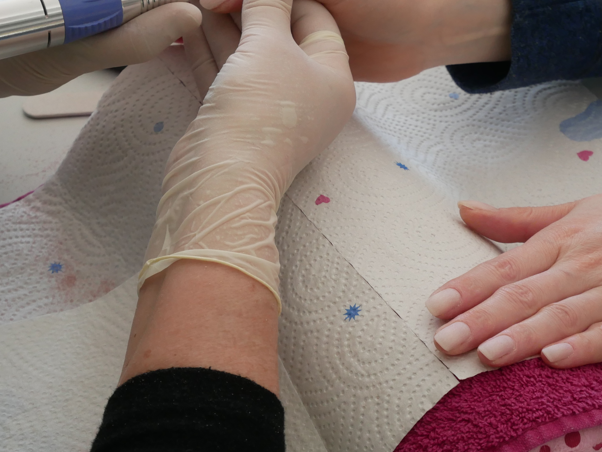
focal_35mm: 106
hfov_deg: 18.5
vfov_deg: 14.0
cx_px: 337
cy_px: 218
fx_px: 1844
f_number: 5.6
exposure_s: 1/80
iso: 640
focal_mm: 32
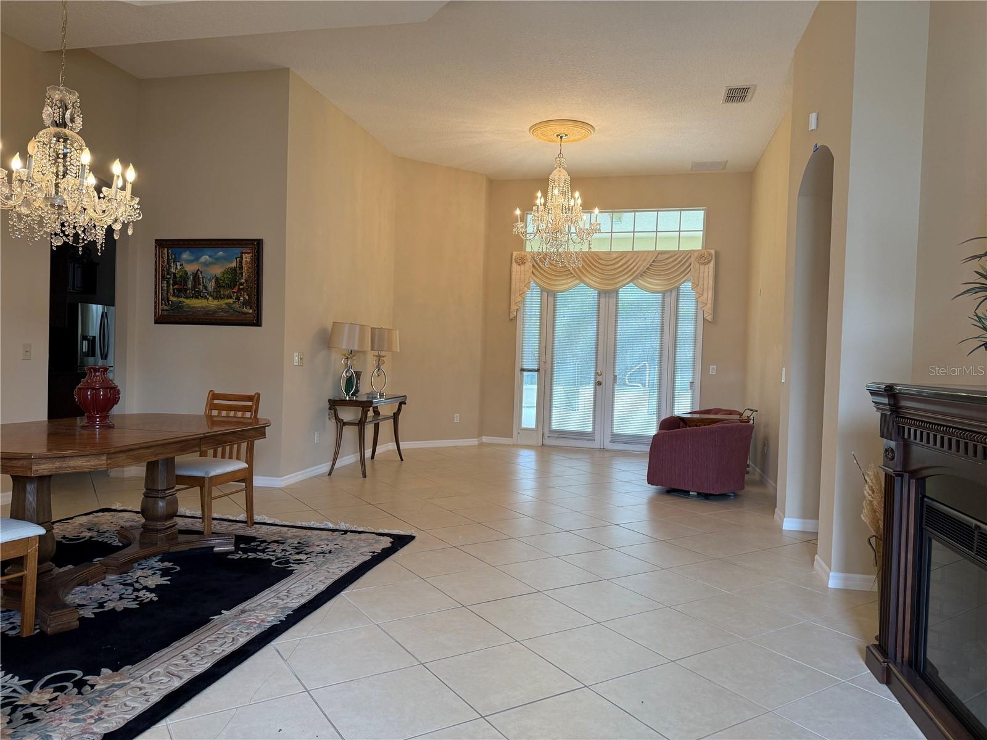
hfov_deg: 71.6
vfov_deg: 56.8
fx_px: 684
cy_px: 370
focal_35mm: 24
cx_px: 494
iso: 125
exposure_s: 1/120
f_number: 1.78
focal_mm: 6.76
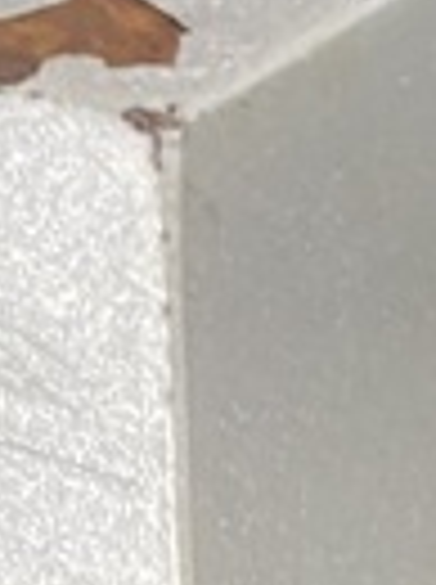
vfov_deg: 10.4
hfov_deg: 7.9
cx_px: -841
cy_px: 1438
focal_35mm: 163
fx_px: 2746
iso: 200
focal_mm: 4.25
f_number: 1.8
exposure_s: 1/60
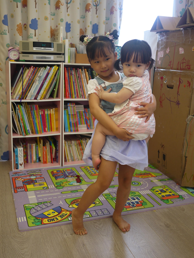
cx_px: 97
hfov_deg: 36.0
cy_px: 129
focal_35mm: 40
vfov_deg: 46.8
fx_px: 299
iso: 160
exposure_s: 1/80
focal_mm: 20
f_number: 1.7
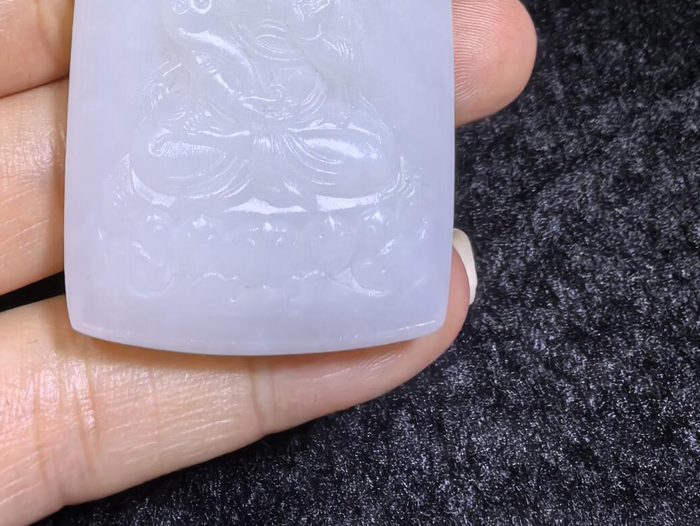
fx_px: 951
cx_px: 278
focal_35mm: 47
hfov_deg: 40.2
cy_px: -14
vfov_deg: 28.7
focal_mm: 1.95
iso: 200
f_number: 2.2
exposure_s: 1/100
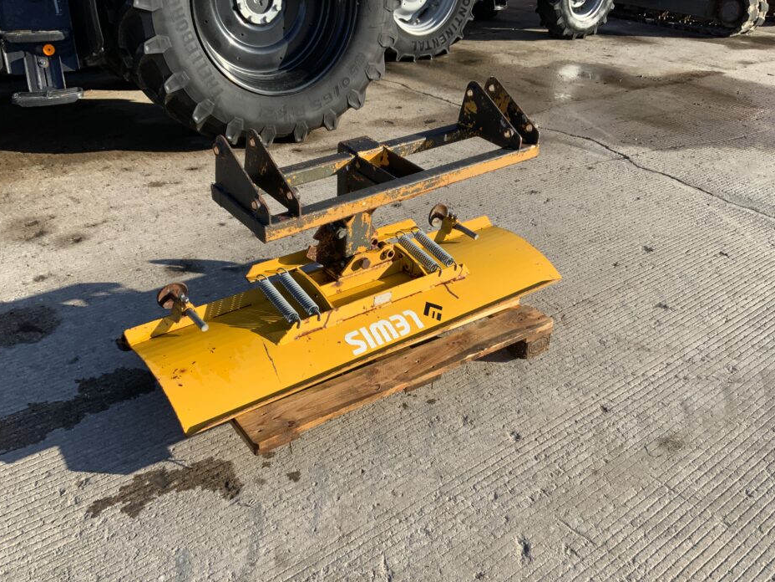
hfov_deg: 56.8
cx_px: 389
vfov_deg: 44.2
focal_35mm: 32
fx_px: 716
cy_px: 294
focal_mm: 3
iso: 16
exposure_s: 1/1035
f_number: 1.8
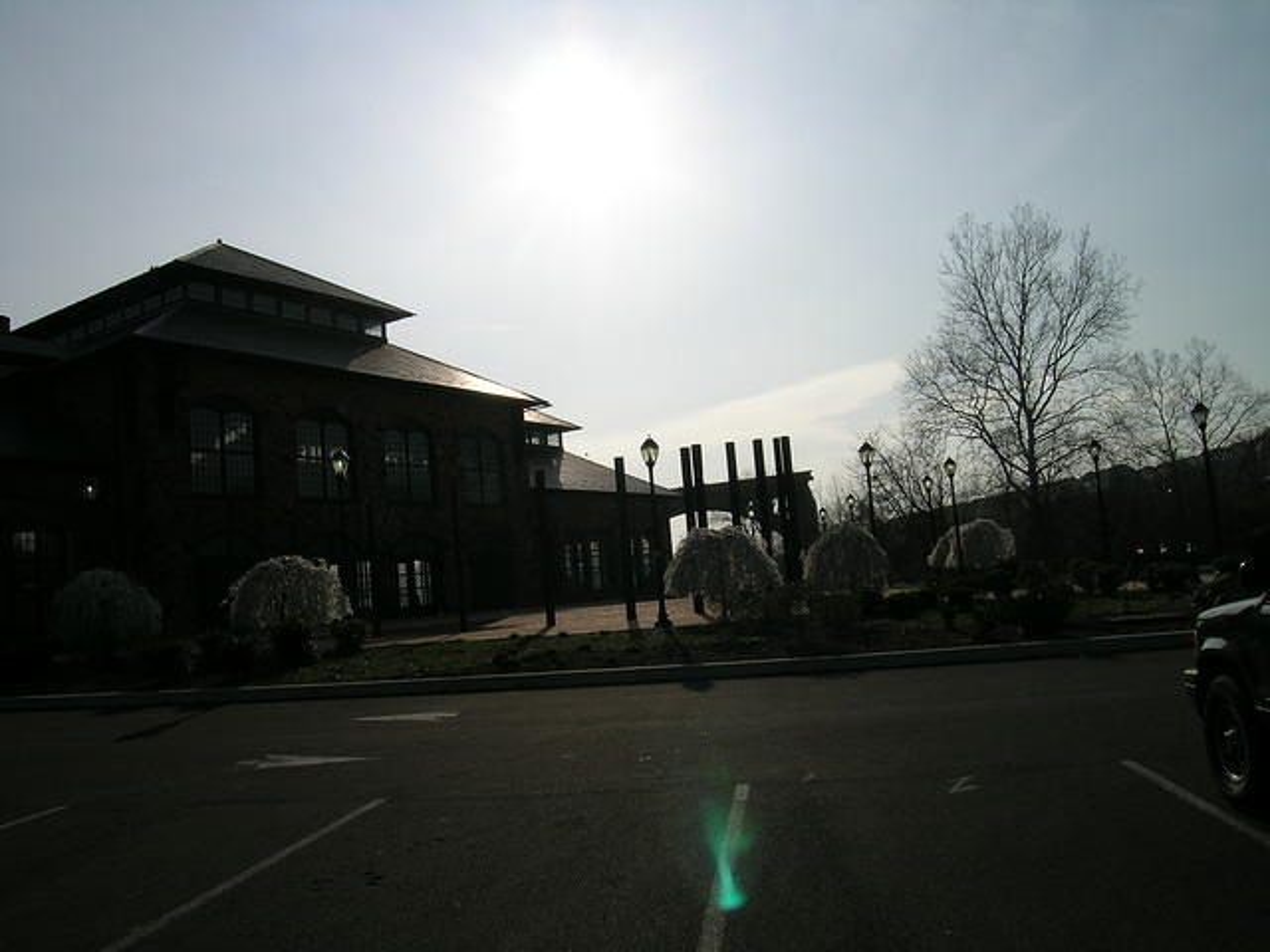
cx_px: 635
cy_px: 476
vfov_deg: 49.7
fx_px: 1027
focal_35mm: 28
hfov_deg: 63.4
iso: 50
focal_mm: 5.8
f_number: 7.9
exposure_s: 1/844
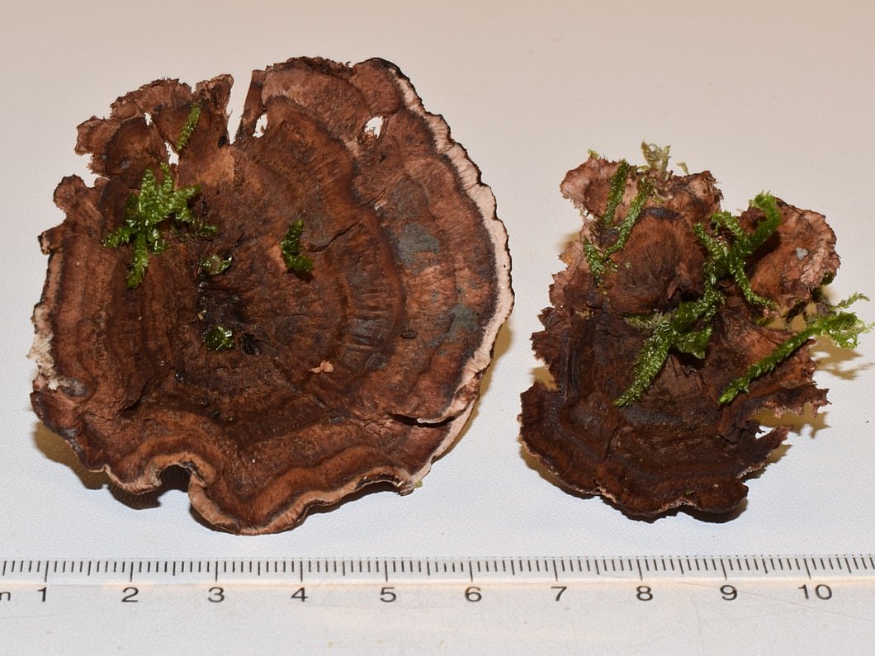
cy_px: 327
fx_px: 2477
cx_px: 416
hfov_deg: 20.0
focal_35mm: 98
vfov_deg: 15.1
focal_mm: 60
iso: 100
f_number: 25
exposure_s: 1/4
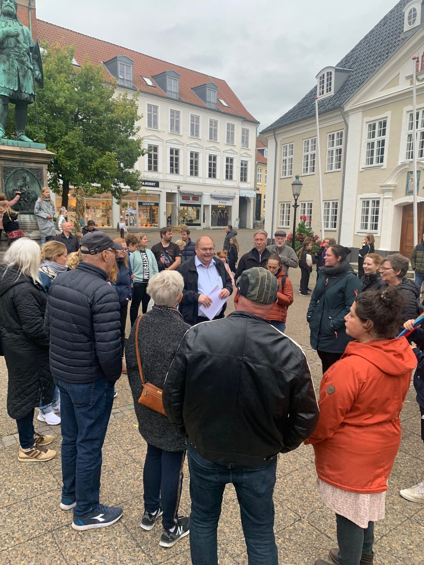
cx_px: 212
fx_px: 425
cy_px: 282
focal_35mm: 26
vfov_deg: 67.3
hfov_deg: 53.1
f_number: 1.8
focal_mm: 4.25
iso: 64
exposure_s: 1/121
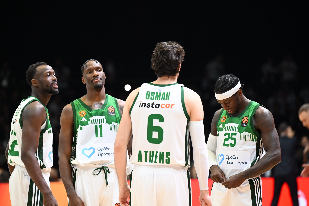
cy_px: 103
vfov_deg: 6.9
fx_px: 1717
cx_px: 154
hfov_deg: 10.3
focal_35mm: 200
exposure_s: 1/800
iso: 4000
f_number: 3.5
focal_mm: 200
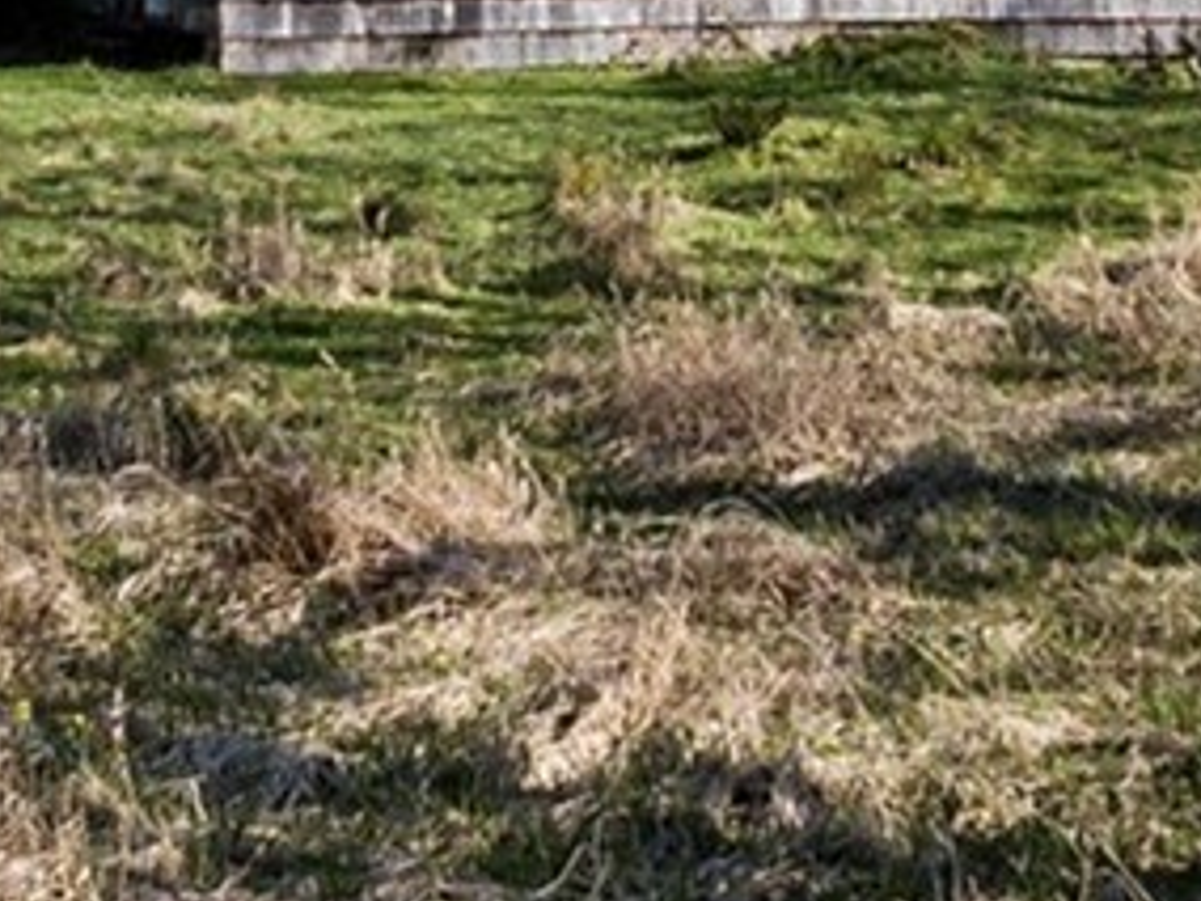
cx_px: 799
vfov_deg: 10.8
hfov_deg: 14.6
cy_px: -76
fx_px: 4684
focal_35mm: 135
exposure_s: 1/1250
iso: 170
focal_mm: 12.29
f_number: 2.8
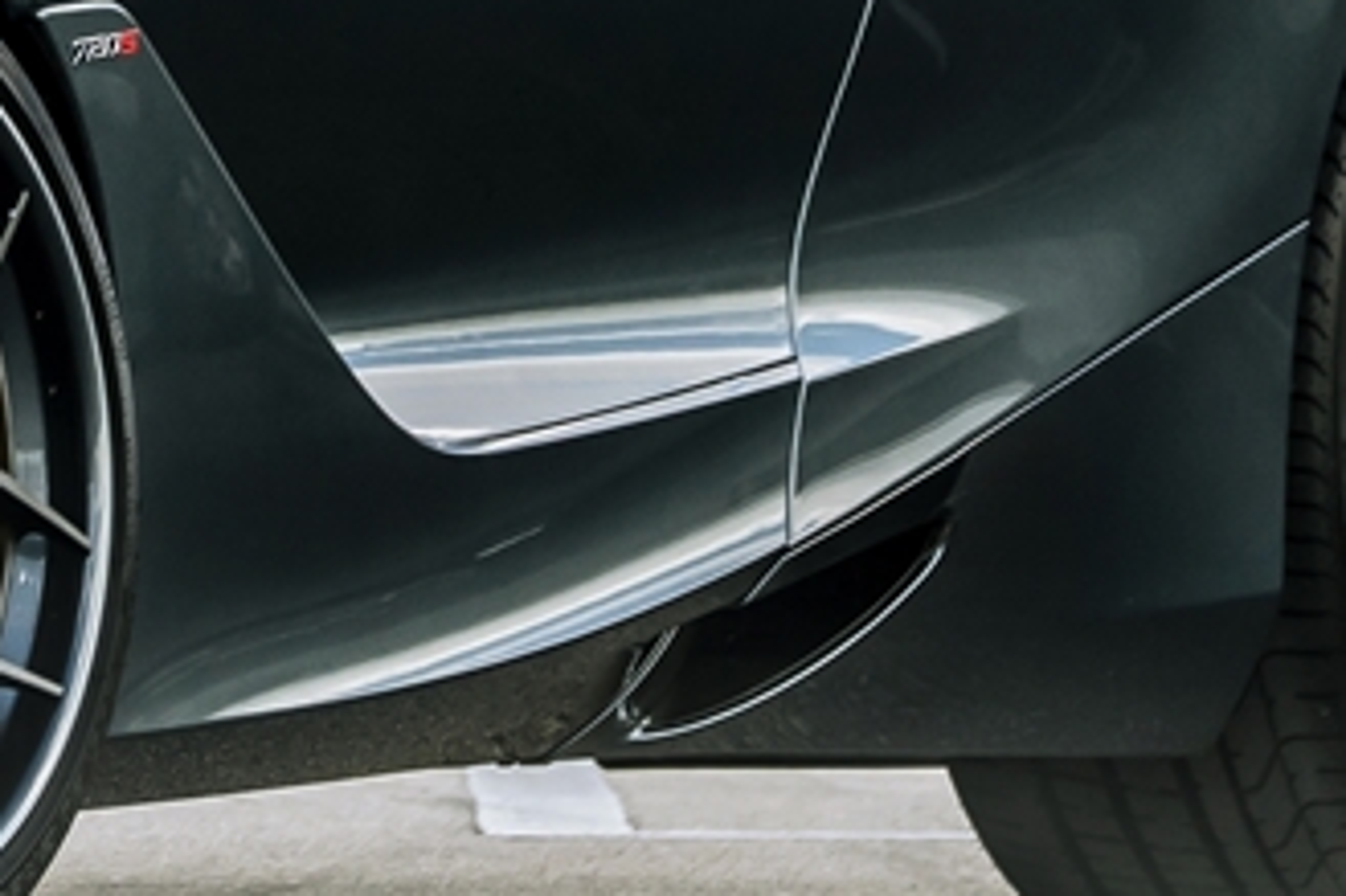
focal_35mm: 776
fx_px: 28998
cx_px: -1203
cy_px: -863
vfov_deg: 1.8
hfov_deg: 2.6
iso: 200
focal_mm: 133
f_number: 5.6
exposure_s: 1/160
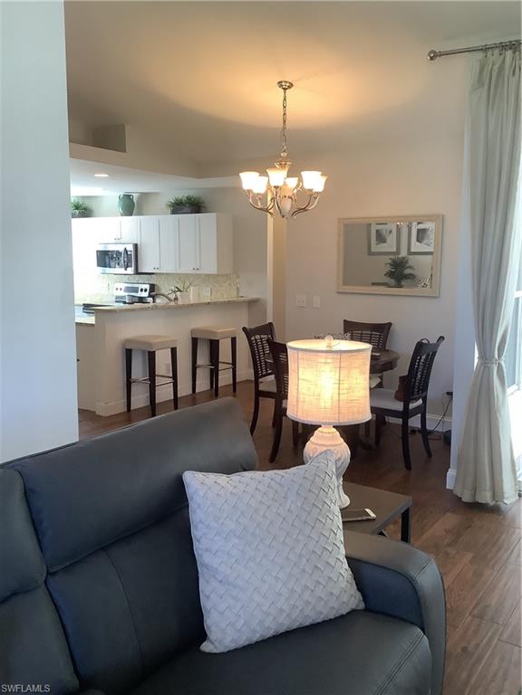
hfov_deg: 45.4
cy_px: 348
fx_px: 623
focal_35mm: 31
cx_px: 261
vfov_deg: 58.4
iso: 200
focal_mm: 3.3
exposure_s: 1/50
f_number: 2.4
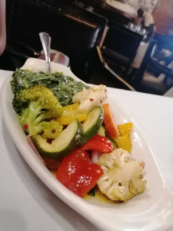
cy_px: 116
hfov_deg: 51.4
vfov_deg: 65.3
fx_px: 180
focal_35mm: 27
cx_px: 86
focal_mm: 4.75
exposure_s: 1/16.7
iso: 1000
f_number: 1.8
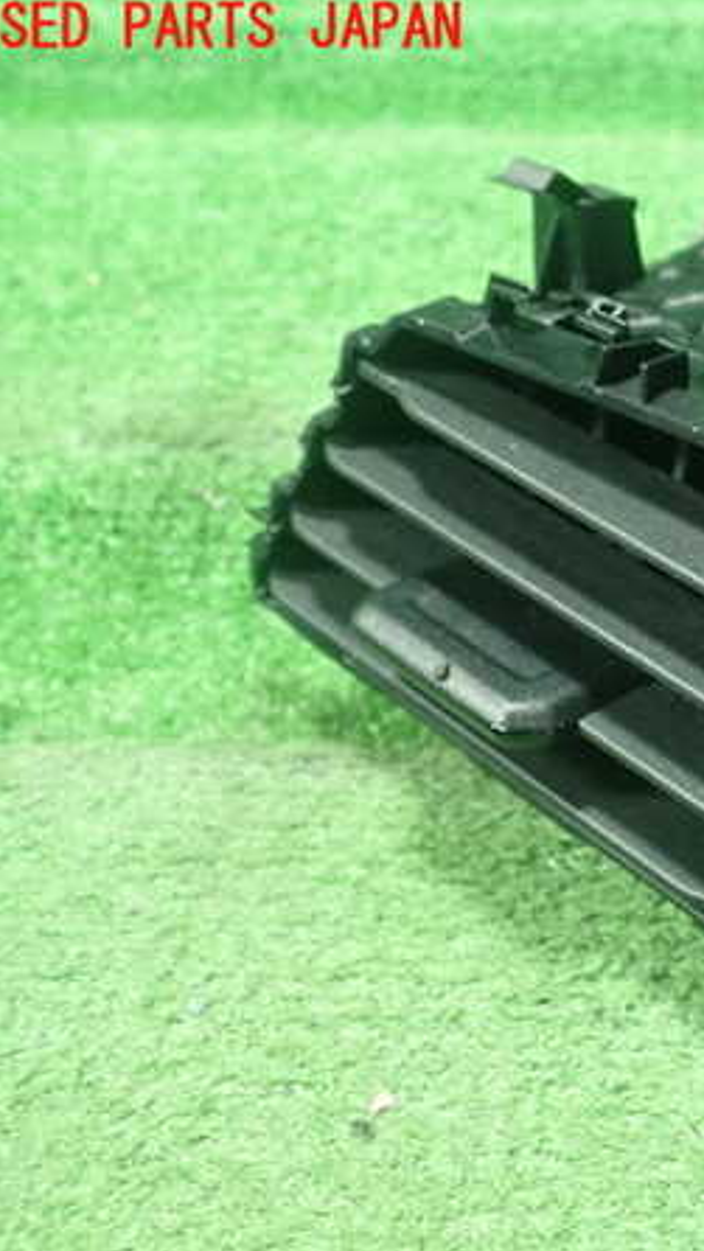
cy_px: 626
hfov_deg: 25.0
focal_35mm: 44
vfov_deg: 46.4
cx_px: 794
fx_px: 1460
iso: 800
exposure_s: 1/80
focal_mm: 5.5
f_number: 2.3
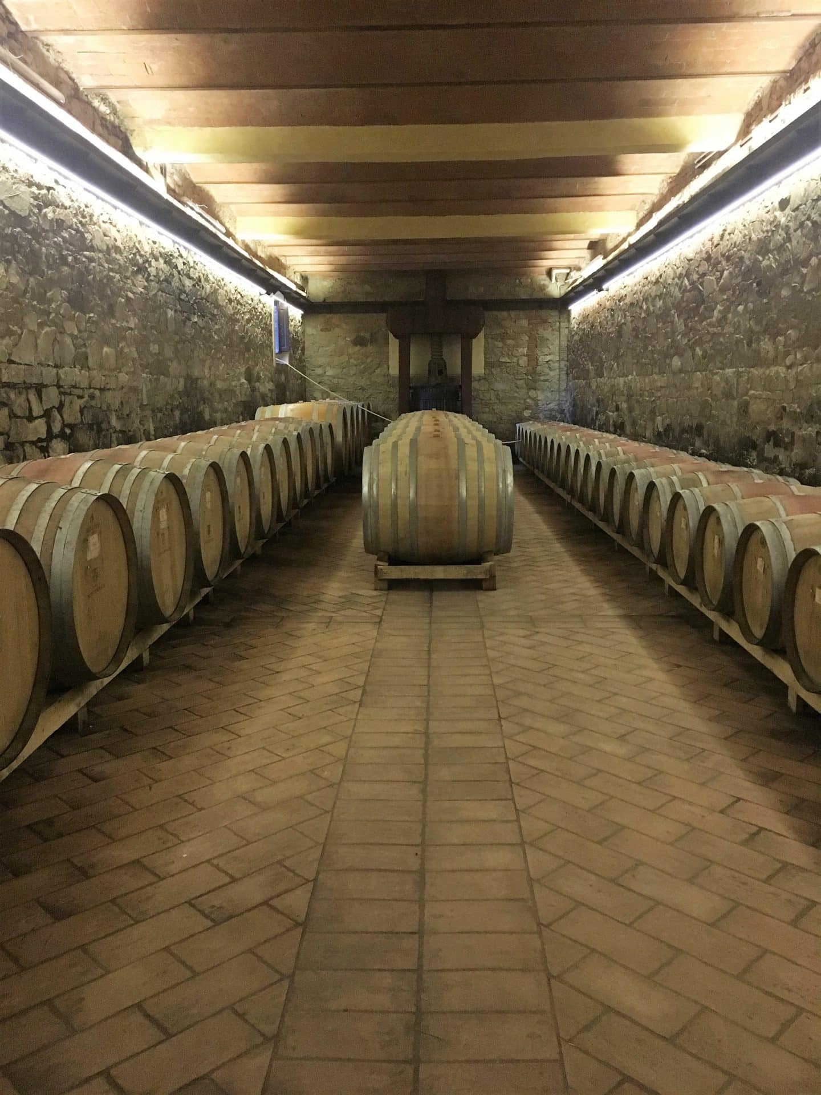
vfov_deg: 61.7
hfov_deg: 48.2
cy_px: 548
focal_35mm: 29
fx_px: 917
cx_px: 410
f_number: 2.2
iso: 320
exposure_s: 1/17
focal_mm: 4.15
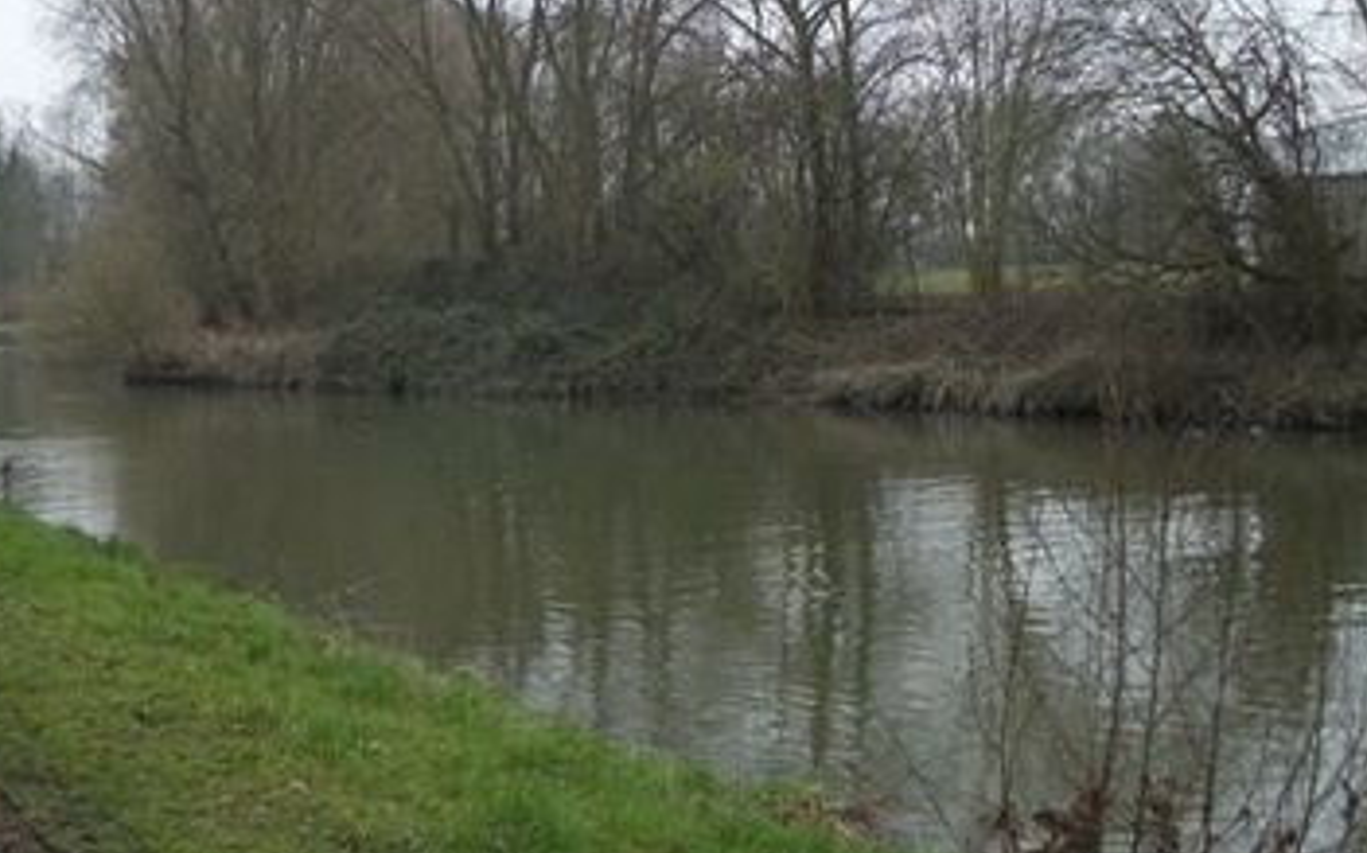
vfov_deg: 22.3
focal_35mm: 58
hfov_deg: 34.9
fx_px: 2160
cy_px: 358
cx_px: 487
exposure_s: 1/125
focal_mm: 5.7
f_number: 2.9
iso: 80
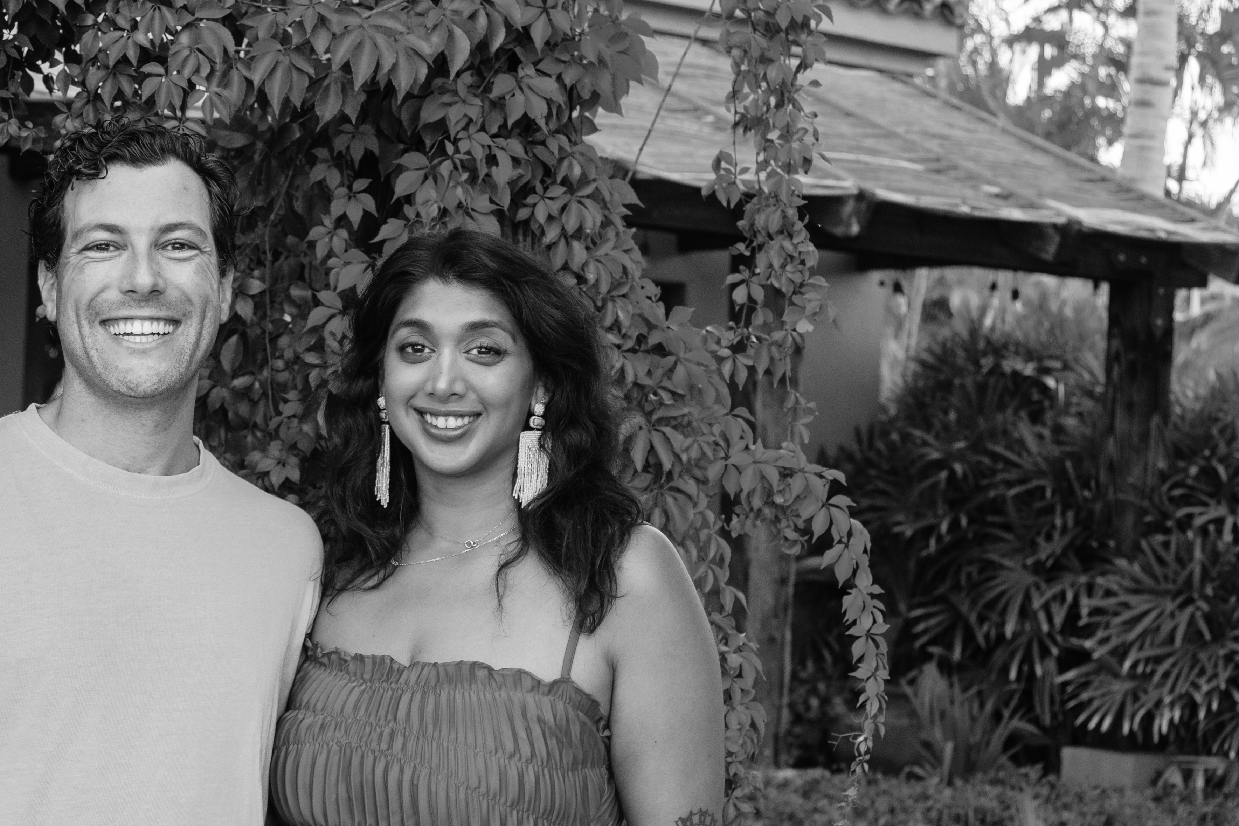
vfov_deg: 19.4
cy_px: 441
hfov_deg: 28.7
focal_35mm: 70
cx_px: 622
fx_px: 2421
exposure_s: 1/250
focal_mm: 26.8
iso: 400
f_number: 3.2
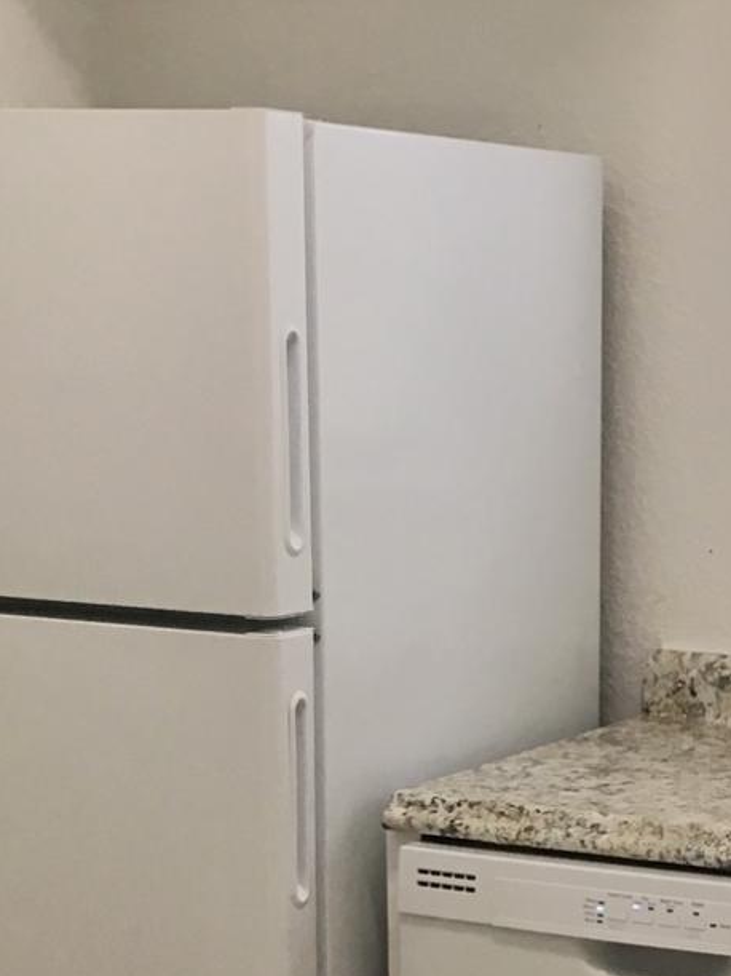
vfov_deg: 19.9
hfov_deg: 15.3
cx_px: 709
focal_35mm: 95
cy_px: 1006
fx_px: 2676
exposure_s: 1/30
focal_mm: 4.15
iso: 32
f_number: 2.2
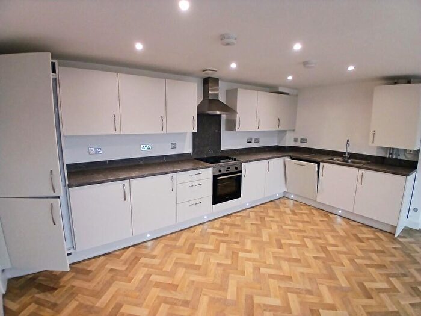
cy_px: 158
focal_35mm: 17
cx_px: 210
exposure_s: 1/33.3
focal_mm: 1.4
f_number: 2.2
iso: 80
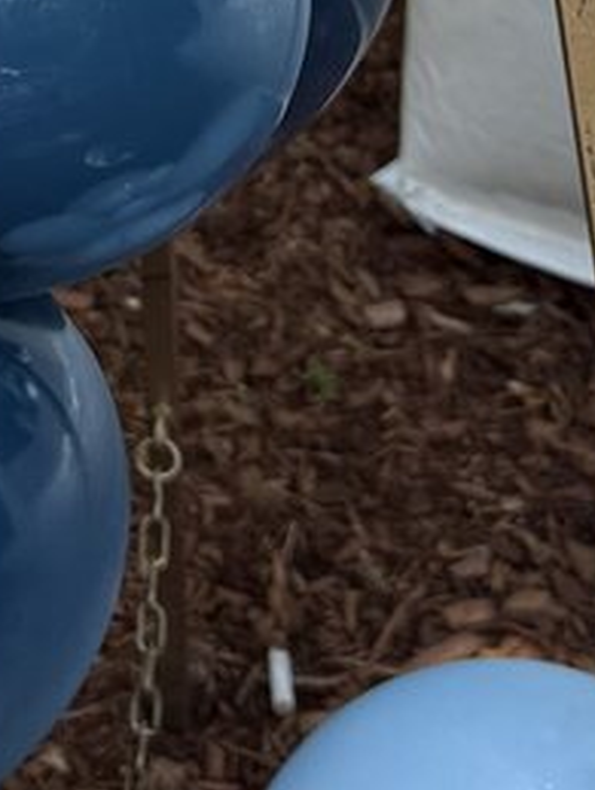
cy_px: -525
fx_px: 3384
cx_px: 76
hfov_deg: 10.0
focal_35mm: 148
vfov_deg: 12.4
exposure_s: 1/1522
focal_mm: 6.76
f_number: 1.78
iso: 80
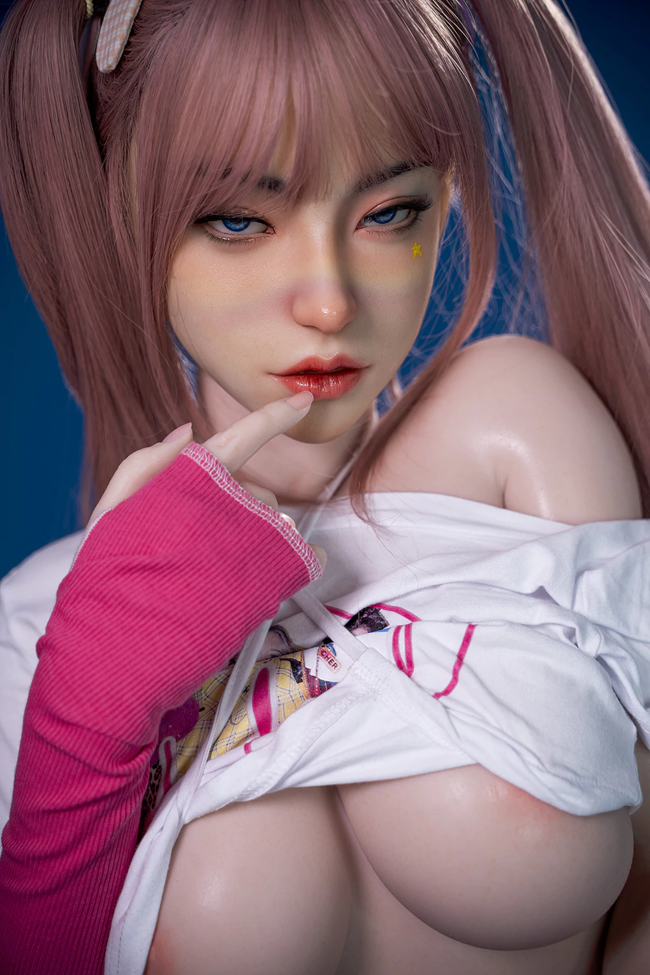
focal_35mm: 55
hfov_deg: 24.6
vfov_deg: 36.2
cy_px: 488
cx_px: 325
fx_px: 1489
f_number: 3.5
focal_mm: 55
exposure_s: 1/125
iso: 100
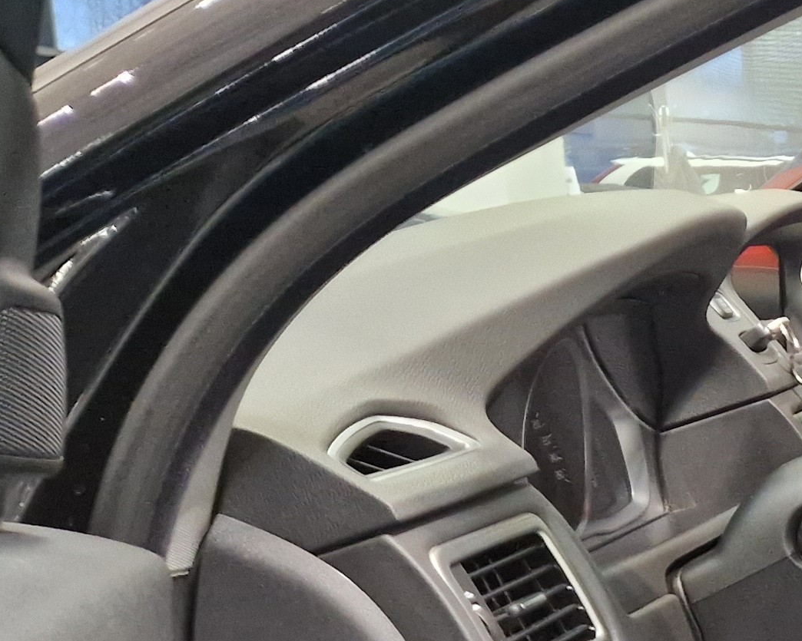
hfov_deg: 17.8
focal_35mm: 86
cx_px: 1444
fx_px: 2041
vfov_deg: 17.5
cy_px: 619
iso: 500
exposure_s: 1/100
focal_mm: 5.4
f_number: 1.8
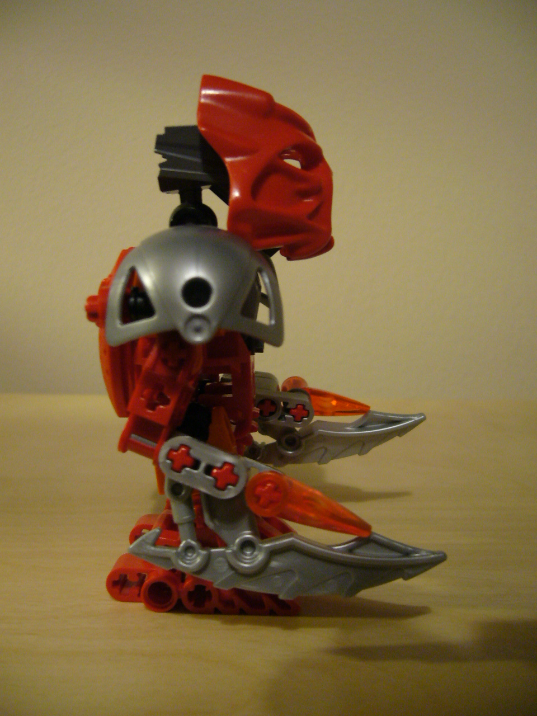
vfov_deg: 52.6
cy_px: 358
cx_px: 268
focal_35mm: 35
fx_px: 724
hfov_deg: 40.7
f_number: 2.8
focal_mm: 5.8
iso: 200
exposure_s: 1/6
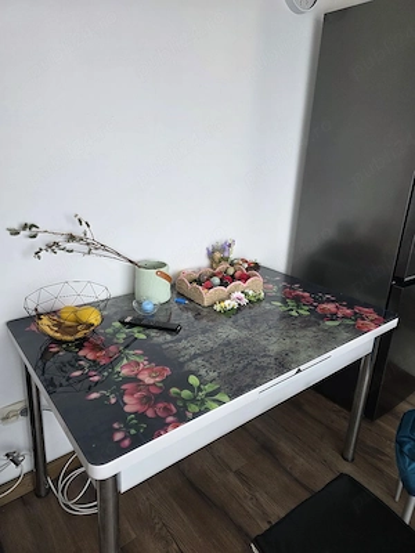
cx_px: 208
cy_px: 276
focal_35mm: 23
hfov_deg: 58.9
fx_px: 368
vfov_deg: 73.9
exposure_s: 1/182
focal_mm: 6.3
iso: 200
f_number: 1.7
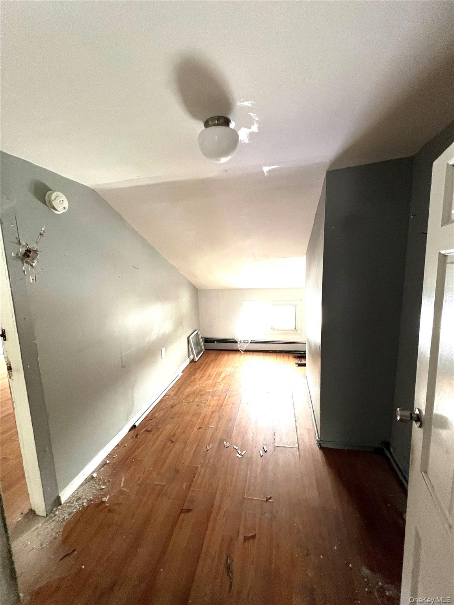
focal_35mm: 13
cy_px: 302
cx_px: 227
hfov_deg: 89.9
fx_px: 227
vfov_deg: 106.2
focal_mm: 1.57
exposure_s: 1/99
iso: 200
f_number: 1.8
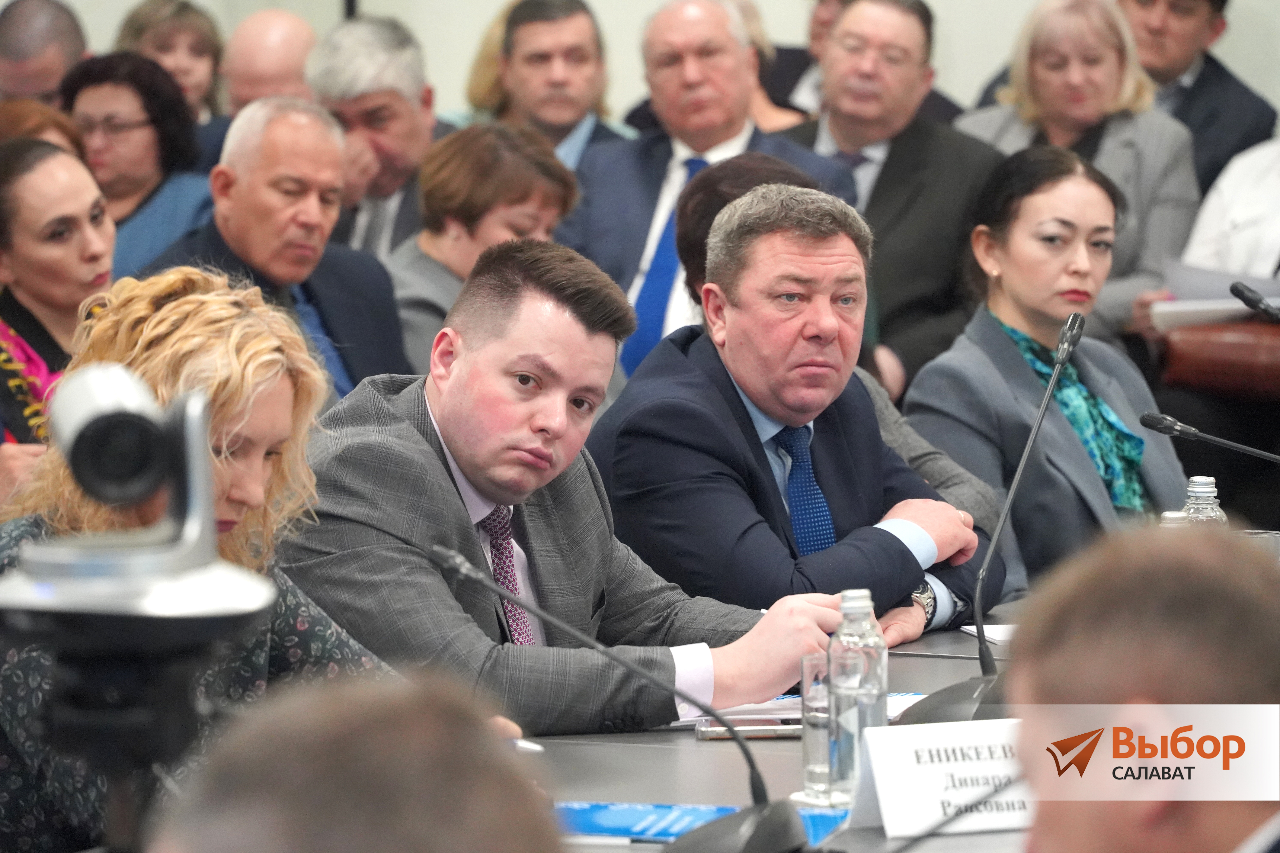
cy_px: 426
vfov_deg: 6.9
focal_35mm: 200
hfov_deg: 10.3
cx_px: 640
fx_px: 7111
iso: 12800
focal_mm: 200
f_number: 5.6
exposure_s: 1/250
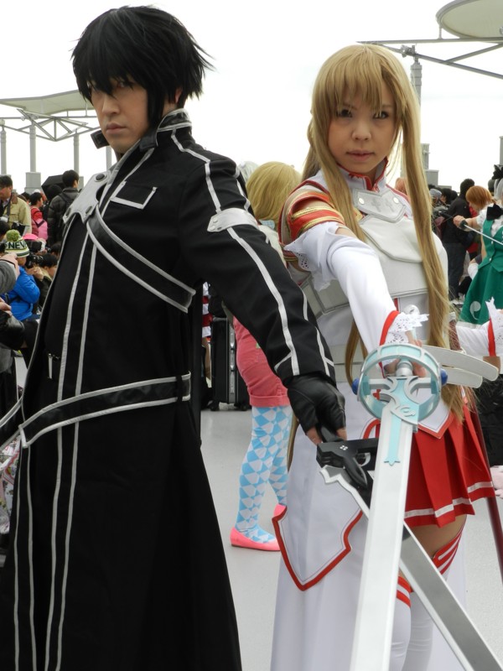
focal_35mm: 60
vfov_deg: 32.2
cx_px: 252
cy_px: 336
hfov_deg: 24.4
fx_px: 1162
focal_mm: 10.7
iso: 160
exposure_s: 1/400
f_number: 4.6
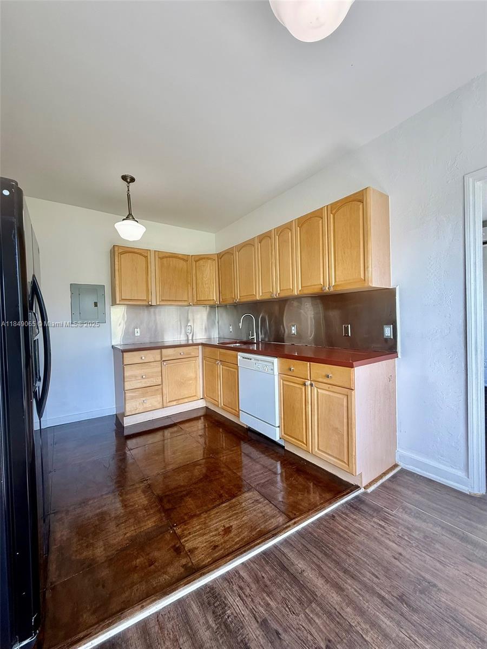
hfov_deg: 85.7
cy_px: 324
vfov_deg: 102.1
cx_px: 244
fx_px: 263
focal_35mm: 14
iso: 125
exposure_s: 1/120
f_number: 2.2
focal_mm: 2.22
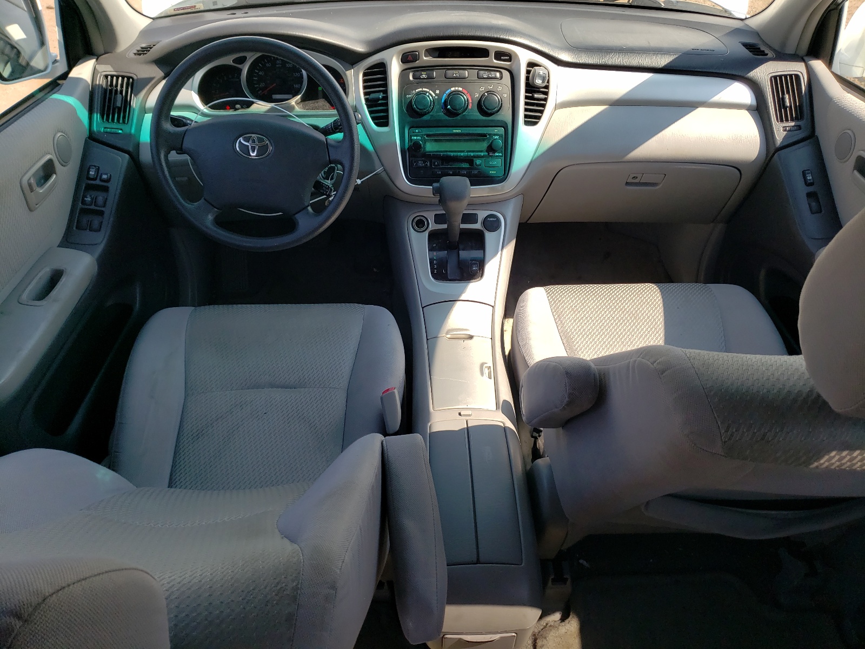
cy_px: 324
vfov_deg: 53.1
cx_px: 432
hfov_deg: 67.3
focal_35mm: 26
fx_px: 650
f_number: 1.5
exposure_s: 1/909
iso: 50
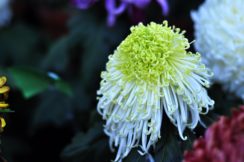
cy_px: 81
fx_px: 508
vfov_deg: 18.1
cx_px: 122
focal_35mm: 75
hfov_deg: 27.0
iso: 200
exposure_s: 1/2000
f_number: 2.2
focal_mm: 50
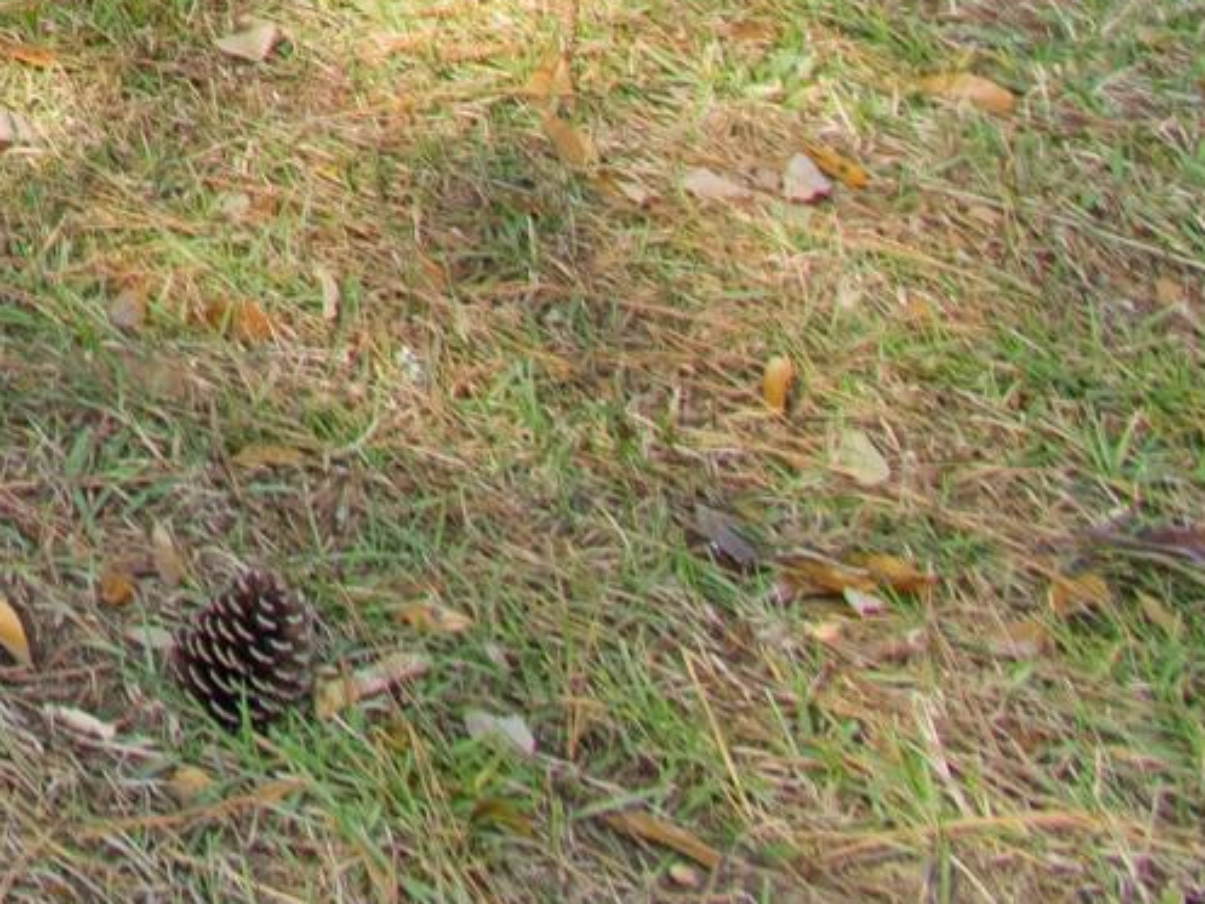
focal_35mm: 87
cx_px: -1341
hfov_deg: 16.2
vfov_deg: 12.7
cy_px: -1335
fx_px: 3029
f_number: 6.3
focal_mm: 10
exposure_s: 1/160
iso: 100
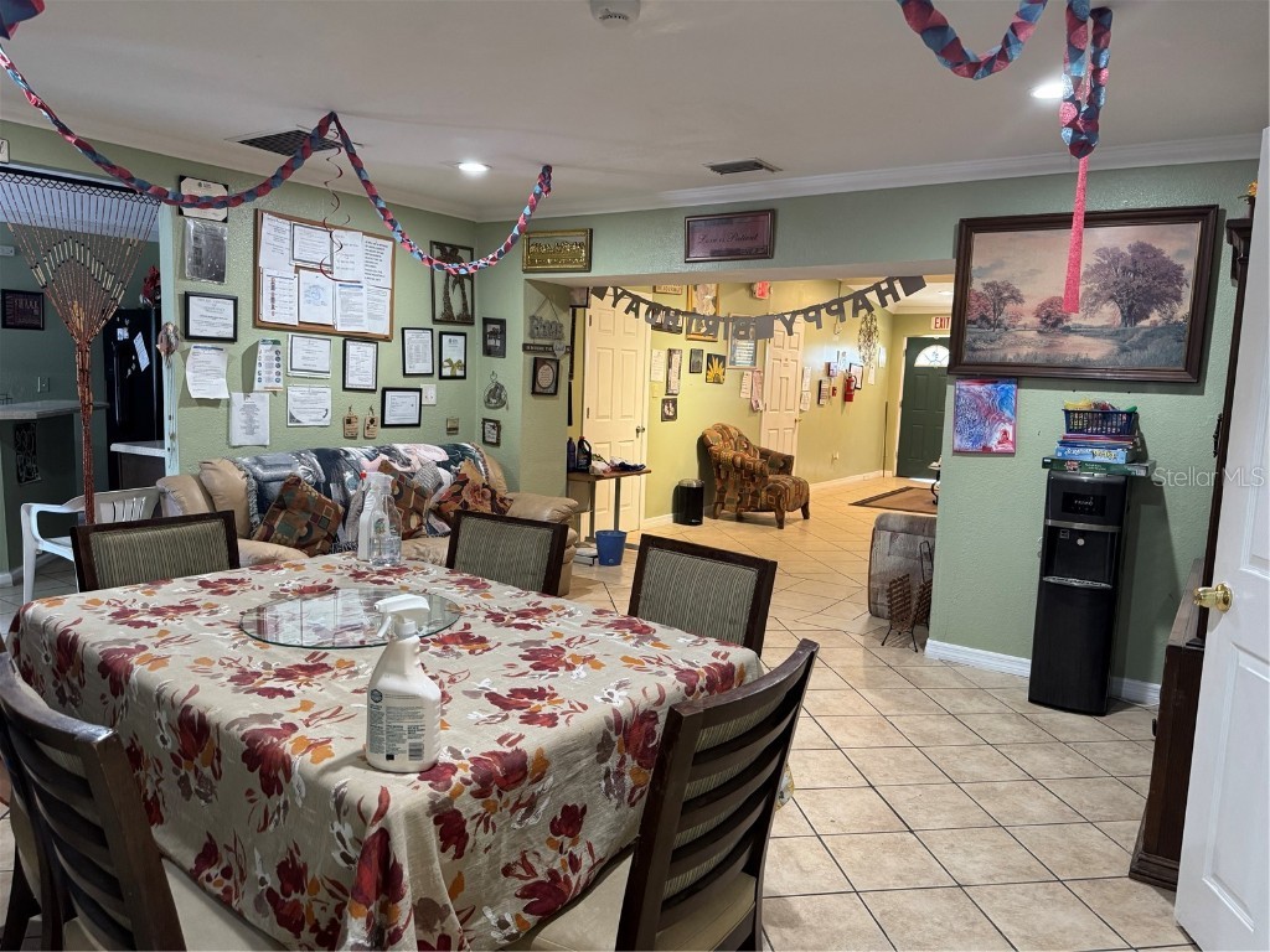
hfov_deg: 71.6
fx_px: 881
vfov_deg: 56.8
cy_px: 476
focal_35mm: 24
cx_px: 635
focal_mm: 6.76
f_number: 1.78
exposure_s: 1/60
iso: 320
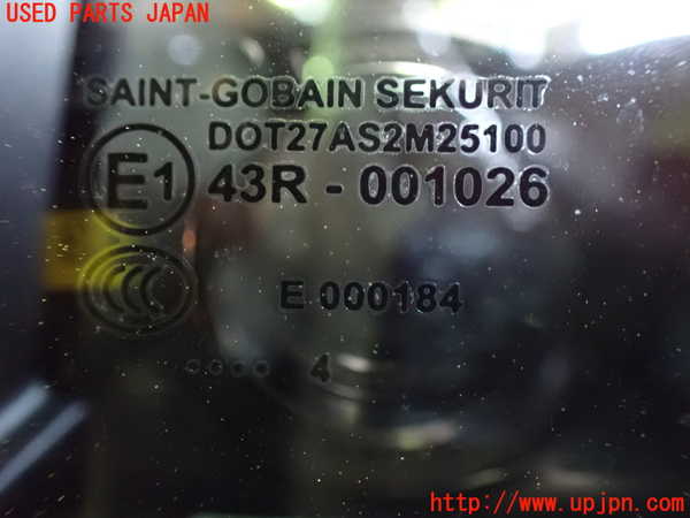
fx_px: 598
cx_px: 345
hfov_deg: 60.0
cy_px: 259
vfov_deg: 46.8
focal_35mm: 30
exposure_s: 1/13
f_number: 2.3
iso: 1600
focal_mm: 5.4
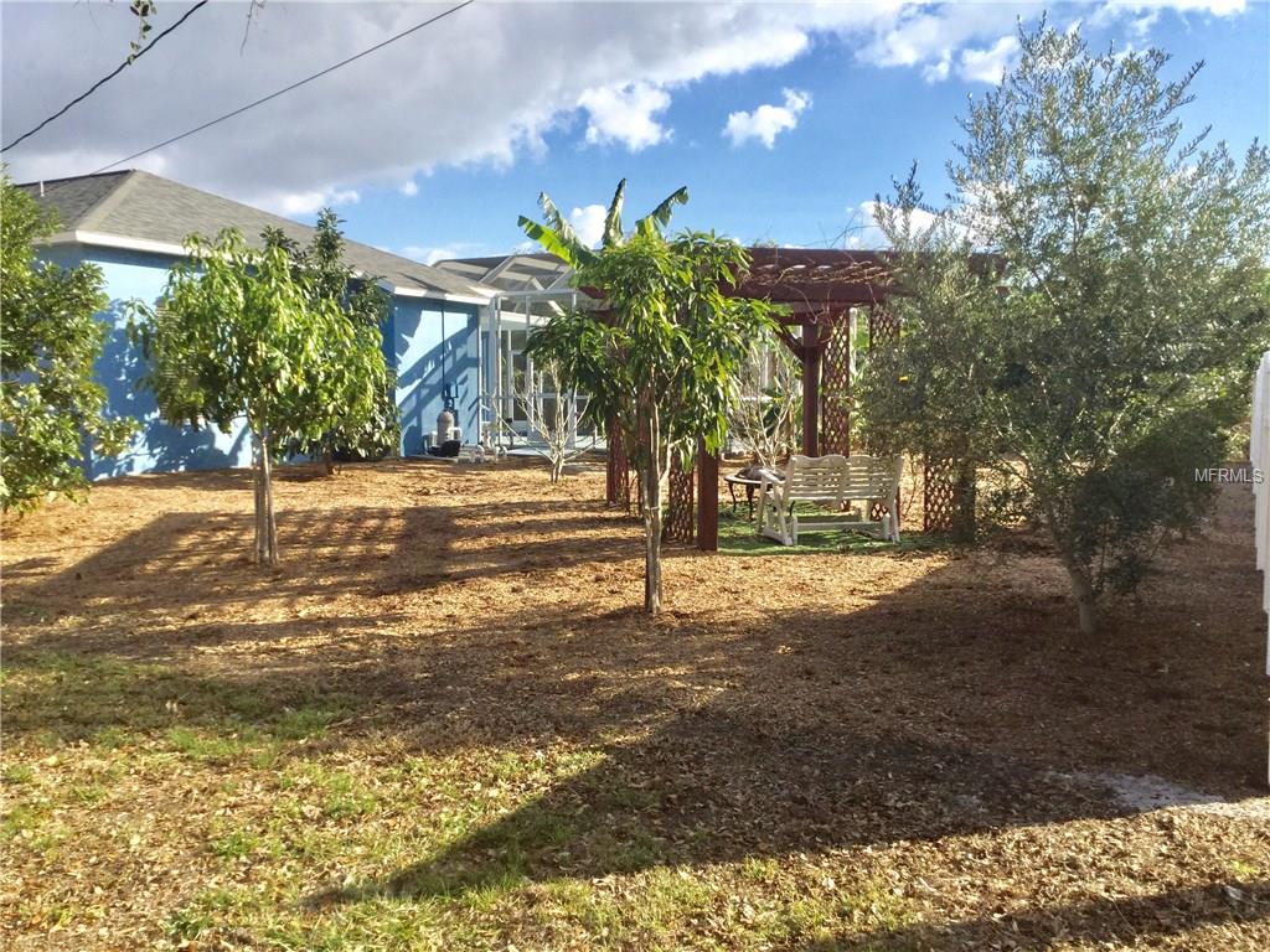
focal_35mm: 31
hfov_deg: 58.4
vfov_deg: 45.4
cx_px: 635
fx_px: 1137
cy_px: 476
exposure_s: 1/1101
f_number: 2.4
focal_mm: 3.3
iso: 25
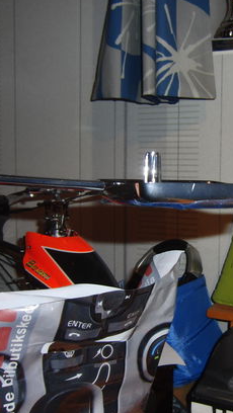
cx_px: 206
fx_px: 450
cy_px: 197
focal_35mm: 41
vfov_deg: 49.4
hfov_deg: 28.1
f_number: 3.2
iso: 100
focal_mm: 4.3
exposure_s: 1/60
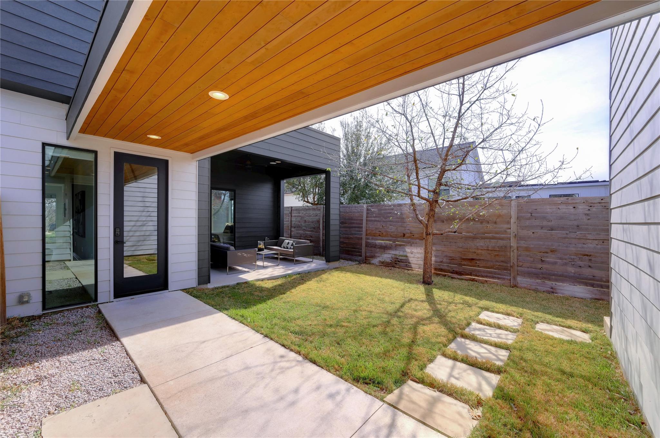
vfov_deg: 81.1
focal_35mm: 14
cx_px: 330
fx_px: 256
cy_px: 219
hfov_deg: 104.3
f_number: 11
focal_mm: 14
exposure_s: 1/250
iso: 400
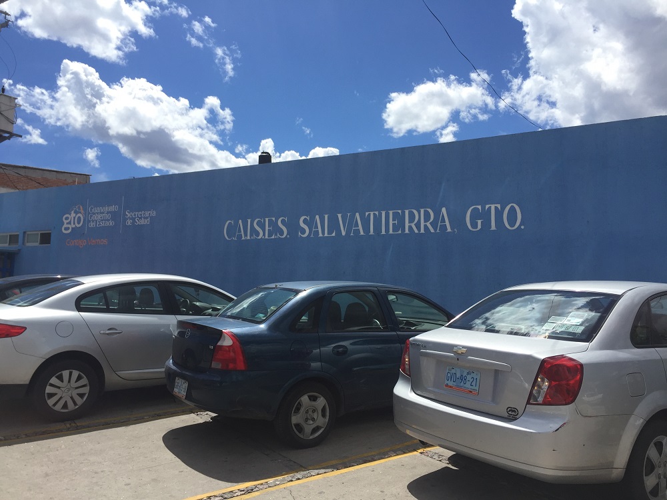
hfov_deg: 61.7
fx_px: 559
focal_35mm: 29
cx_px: 334
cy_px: 250
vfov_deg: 48.2
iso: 32
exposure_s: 1/2825
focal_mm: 4.15
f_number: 2.2
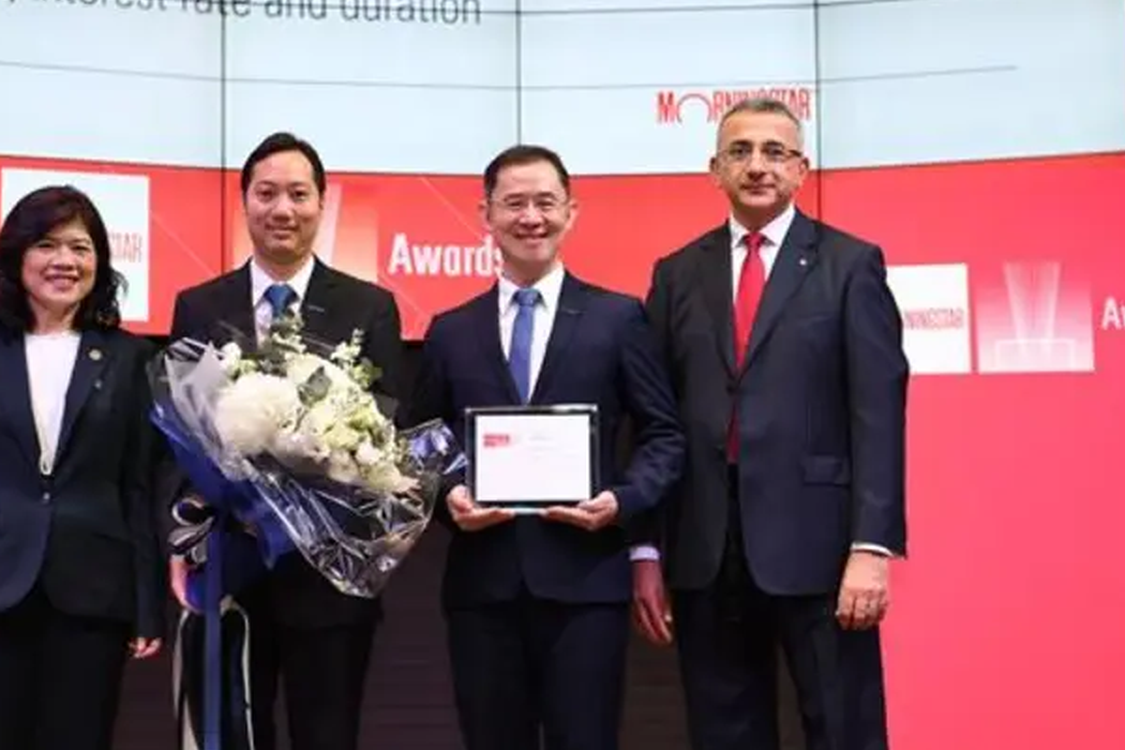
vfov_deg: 15.0
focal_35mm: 91
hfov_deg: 22.3
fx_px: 2844
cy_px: 345
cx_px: 441
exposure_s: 1/160
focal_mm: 70
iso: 1000
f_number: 4.5
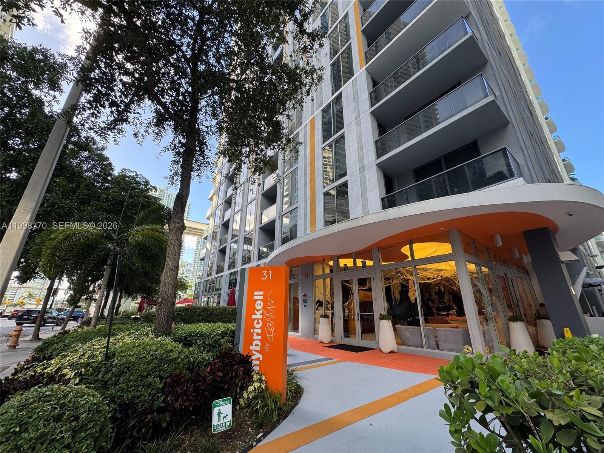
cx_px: 302
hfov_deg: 102.1
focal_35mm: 14
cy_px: 226
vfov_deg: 85.7
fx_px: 244
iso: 40
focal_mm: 2.22
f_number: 2.2
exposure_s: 1/205
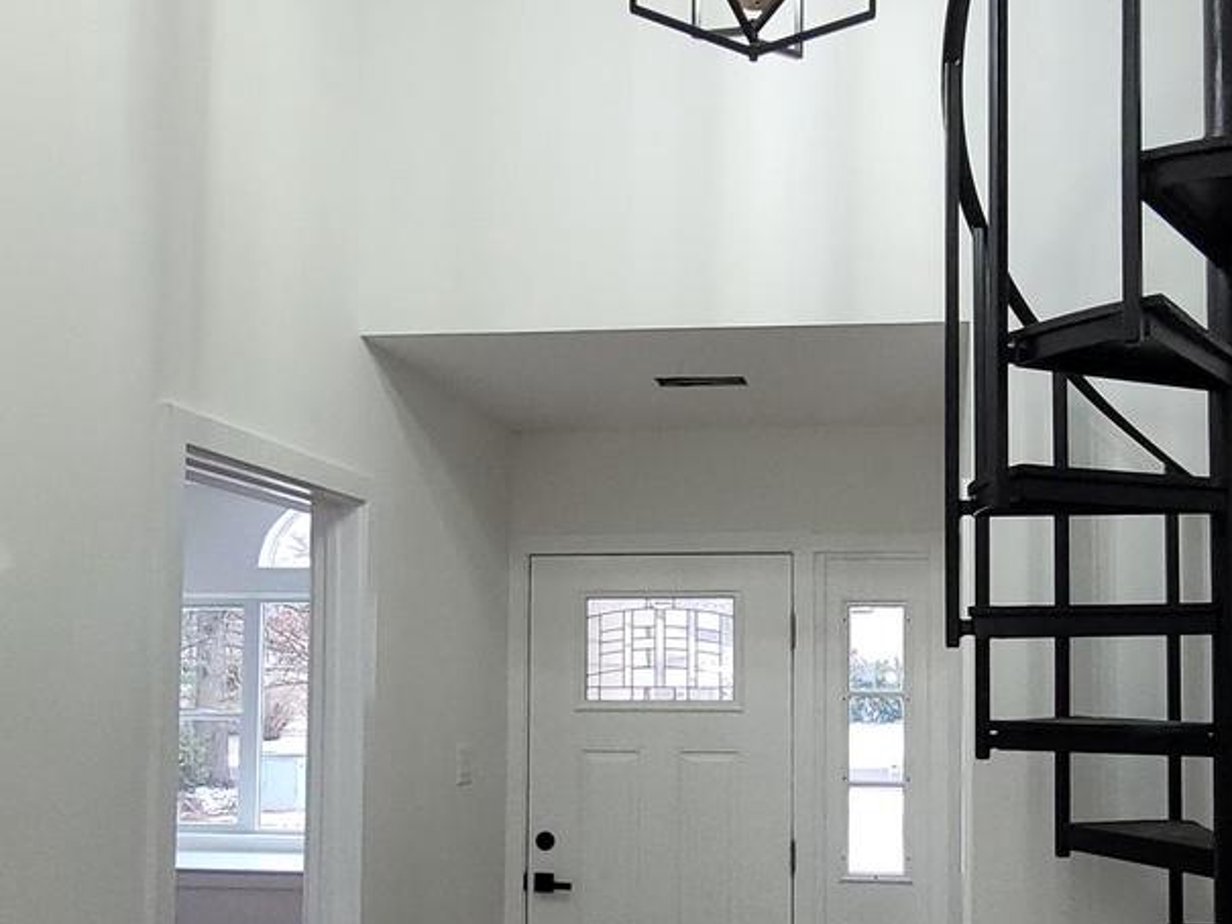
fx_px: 1175
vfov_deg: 42.4
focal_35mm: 33
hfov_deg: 54.6
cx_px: 782
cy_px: 619
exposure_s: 1/60
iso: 125
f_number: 2.2
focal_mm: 1.74
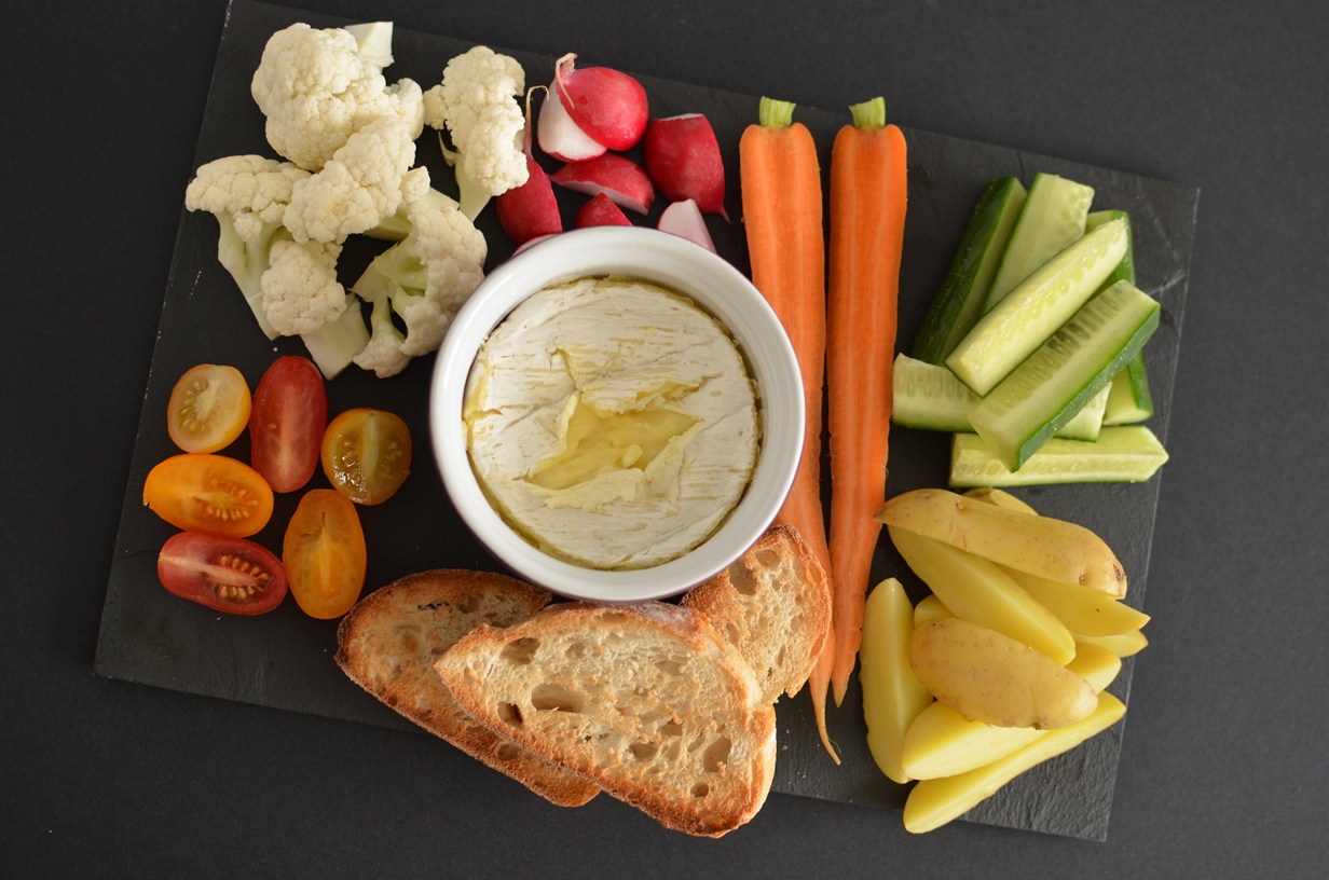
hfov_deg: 37.9
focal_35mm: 52
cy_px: 440
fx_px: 1934
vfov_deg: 25.6
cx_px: 664
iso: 500
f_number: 3.5
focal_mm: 35
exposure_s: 1/320
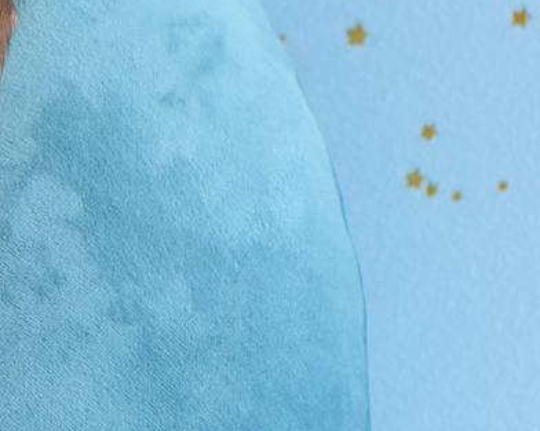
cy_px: 366
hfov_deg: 5.9
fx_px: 5143
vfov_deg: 4.8
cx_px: -507
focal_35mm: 322
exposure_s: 1/200
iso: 100
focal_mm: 35
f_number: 2.8
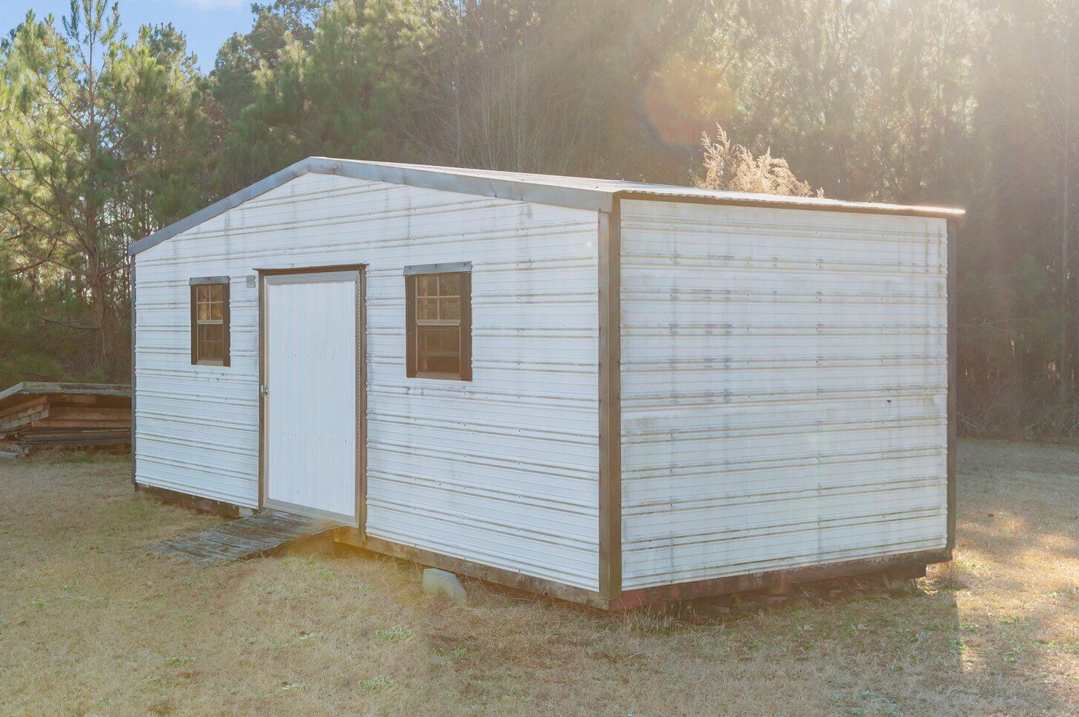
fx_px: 1467
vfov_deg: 27.5
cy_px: 359
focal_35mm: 49
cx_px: 509
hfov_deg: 40.4
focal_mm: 35
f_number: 7.1
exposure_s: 1/200
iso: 400
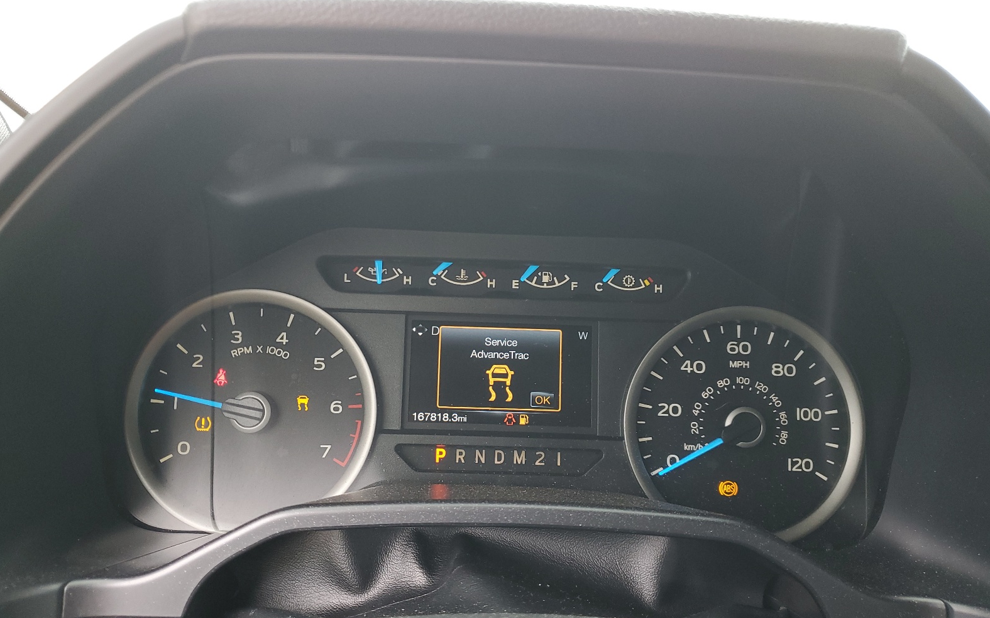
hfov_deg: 66.5
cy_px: 350
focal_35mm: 28
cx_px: 499
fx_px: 755
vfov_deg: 44.4
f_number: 1.5
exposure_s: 1/60.2
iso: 80
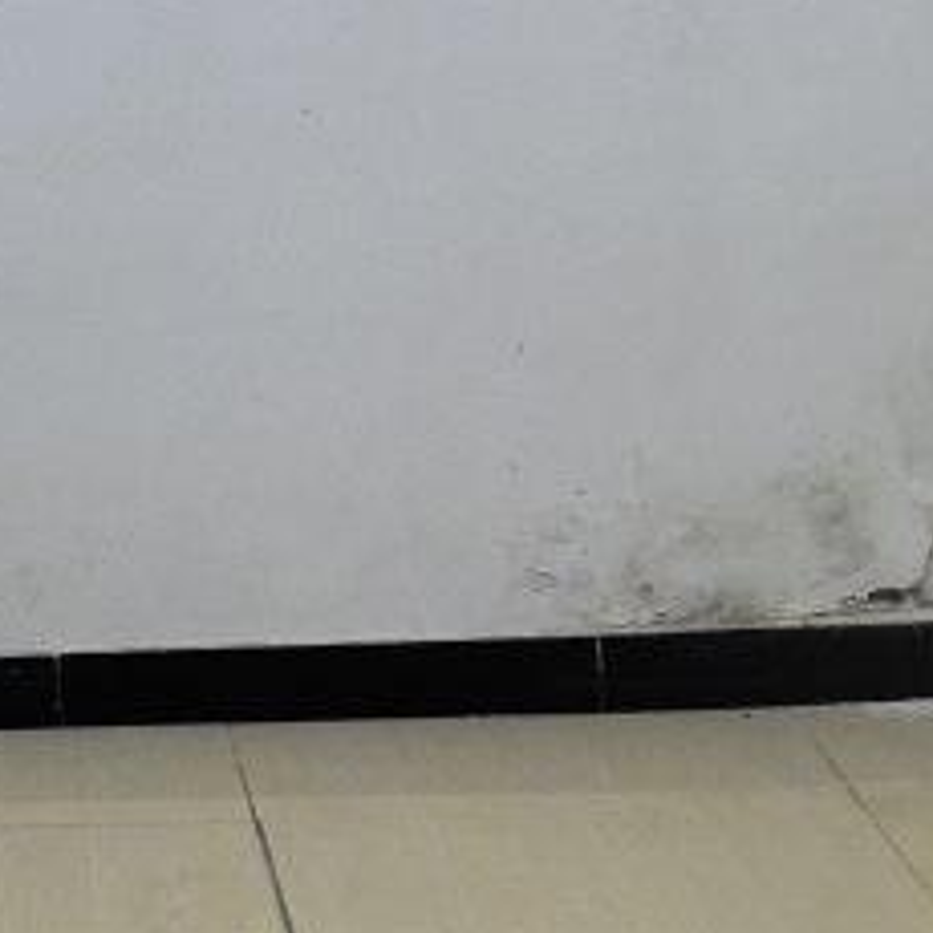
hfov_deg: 17.5
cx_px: -677
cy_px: 223
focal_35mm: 83
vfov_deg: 20.7
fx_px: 2531
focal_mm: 5.75
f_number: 2
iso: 320
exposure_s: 1/50
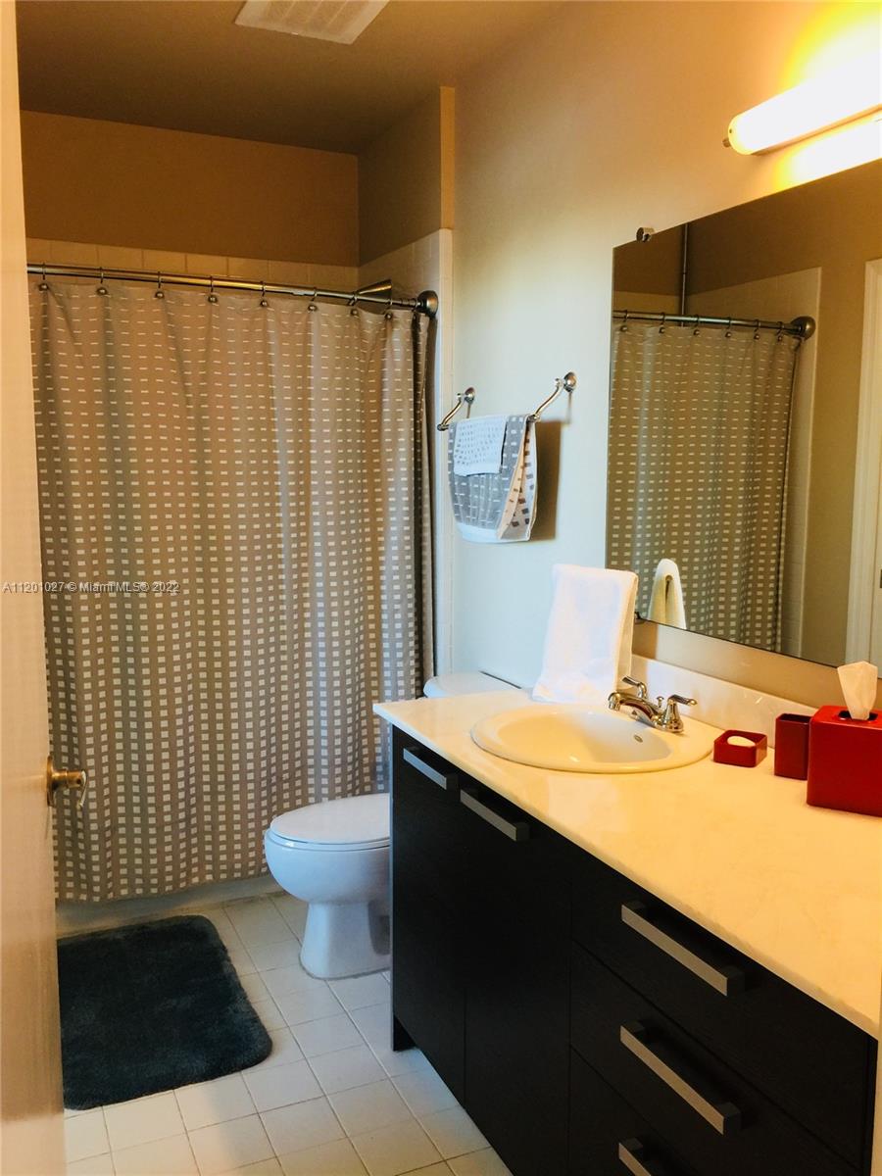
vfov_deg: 61.7
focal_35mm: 29
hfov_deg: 48.2
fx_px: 985
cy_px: 588
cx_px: 441
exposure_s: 1/17
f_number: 2.2
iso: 50
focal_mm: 4.15
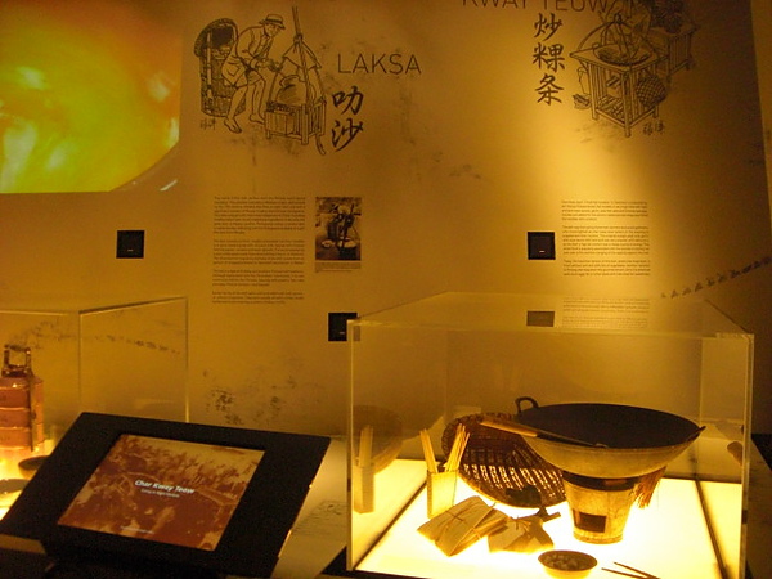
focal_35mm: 38
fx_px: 847
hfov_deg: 49.0
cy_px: 290
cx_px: 386
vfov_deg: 37.7
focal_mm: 6.2
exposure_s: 1/40
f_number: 2.7
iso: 400
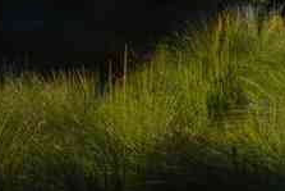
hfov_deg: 10.3
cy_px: -219
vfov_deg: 7.3
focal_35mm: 181
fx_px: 1430
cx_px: 600
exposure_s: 1/60
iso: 200
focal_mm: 26.9
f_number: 11
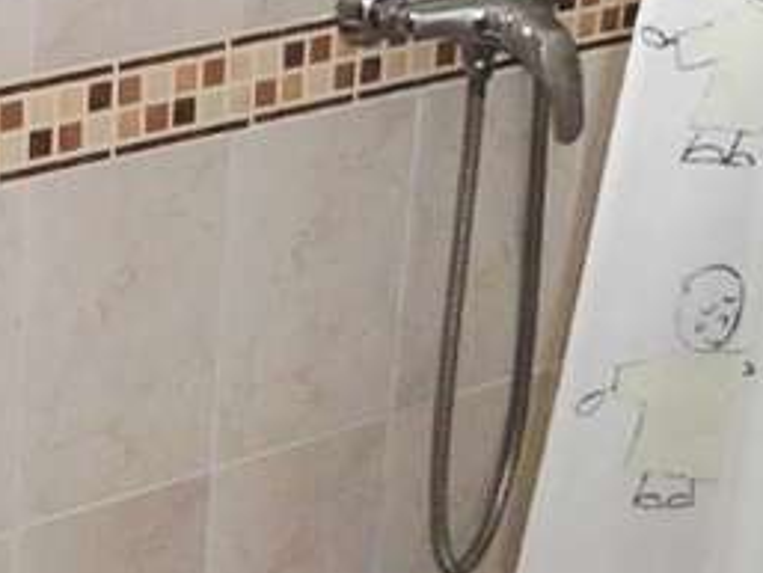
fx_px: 3087
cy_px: 390
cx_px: 166
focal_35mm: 140
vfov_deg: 10.6
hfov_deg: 14.0
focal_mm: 4.2
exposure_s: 1/30
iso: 200
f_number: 3
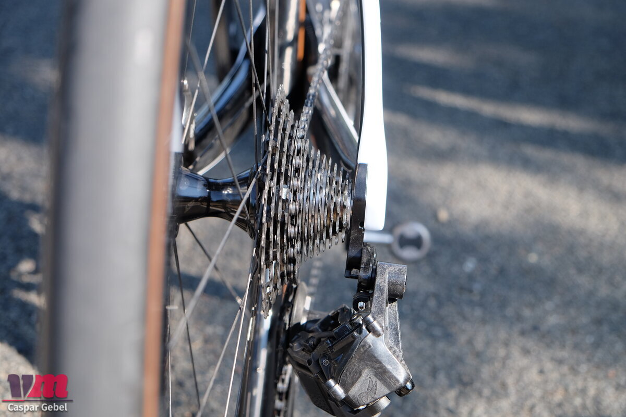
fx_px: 1026
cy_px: 208
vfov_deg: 23.0
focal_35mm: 59
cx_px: 313
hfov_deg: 33.9
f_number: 4
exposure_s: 1/550
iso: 400
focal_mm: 39
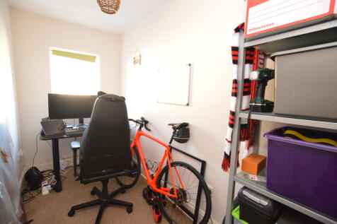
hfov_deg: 100.4
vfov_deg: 77.3
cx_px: 168
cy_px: 112
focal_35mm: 15
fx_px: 140
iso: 1800
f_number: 3.5
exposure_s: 1/60
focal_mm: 10
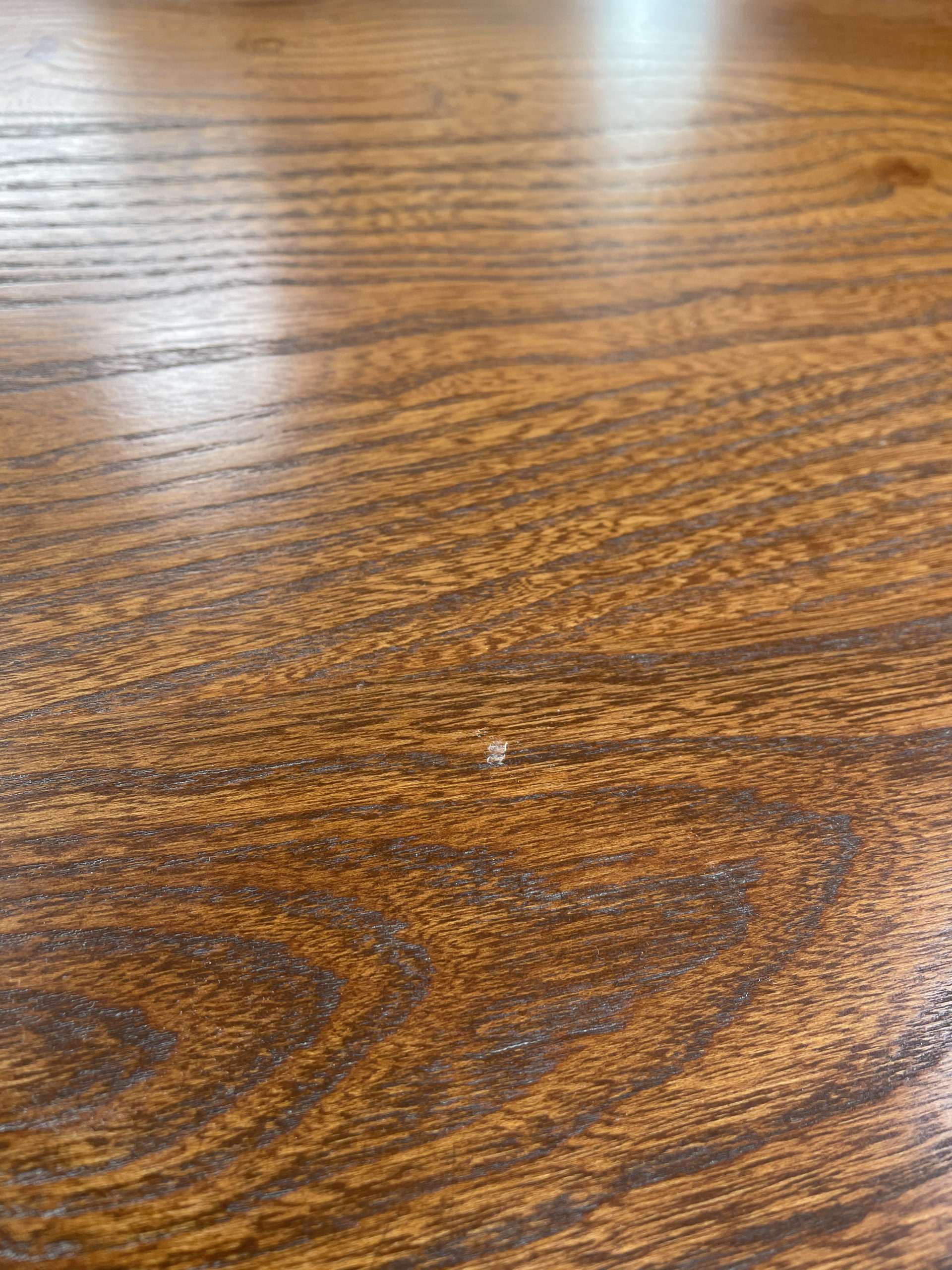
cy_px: 635
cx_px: 476
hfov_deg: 53.1
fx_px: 953
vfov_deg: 67.3
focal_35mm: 26
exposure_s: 1/121
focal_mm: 4.2
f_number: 1.6
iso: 80
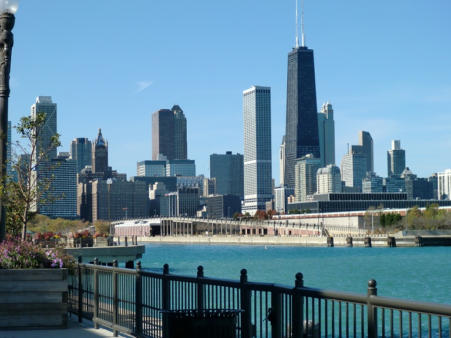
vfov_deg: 16.8
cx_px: 226
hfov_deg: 22.3
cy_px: 169
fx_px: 1147
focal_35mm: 88
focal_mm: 15.7
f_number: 5.1
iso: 64
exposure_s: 1/500
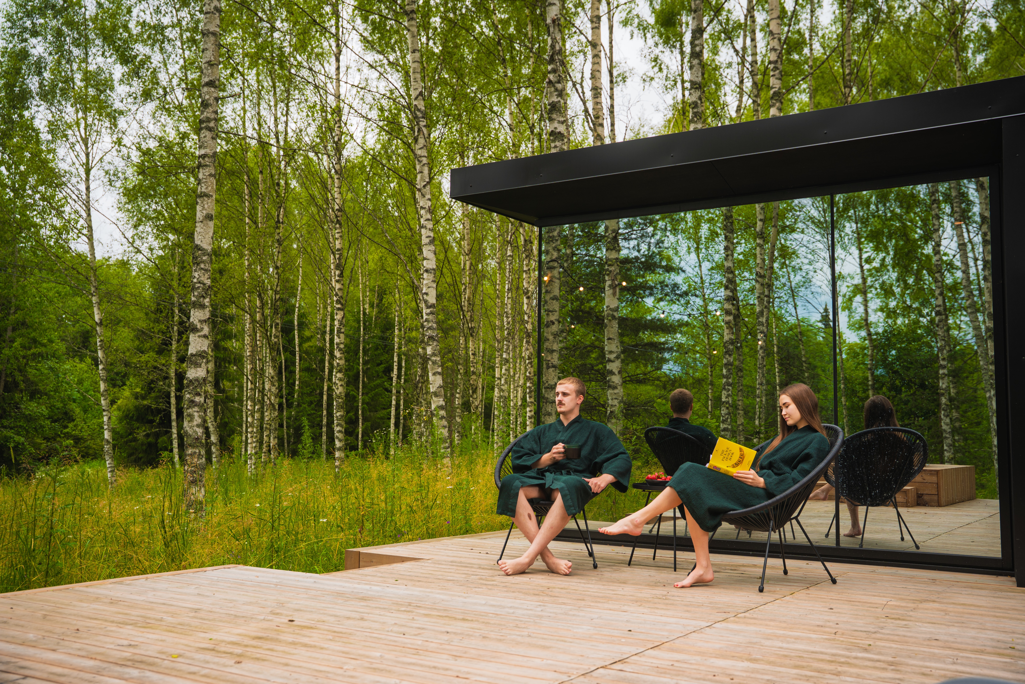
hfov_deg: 54.4
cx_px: 512
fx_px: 996
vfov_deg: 37.8
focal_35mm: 35
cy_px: 342
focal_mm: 35
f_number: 4
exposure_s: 1/250
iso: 100
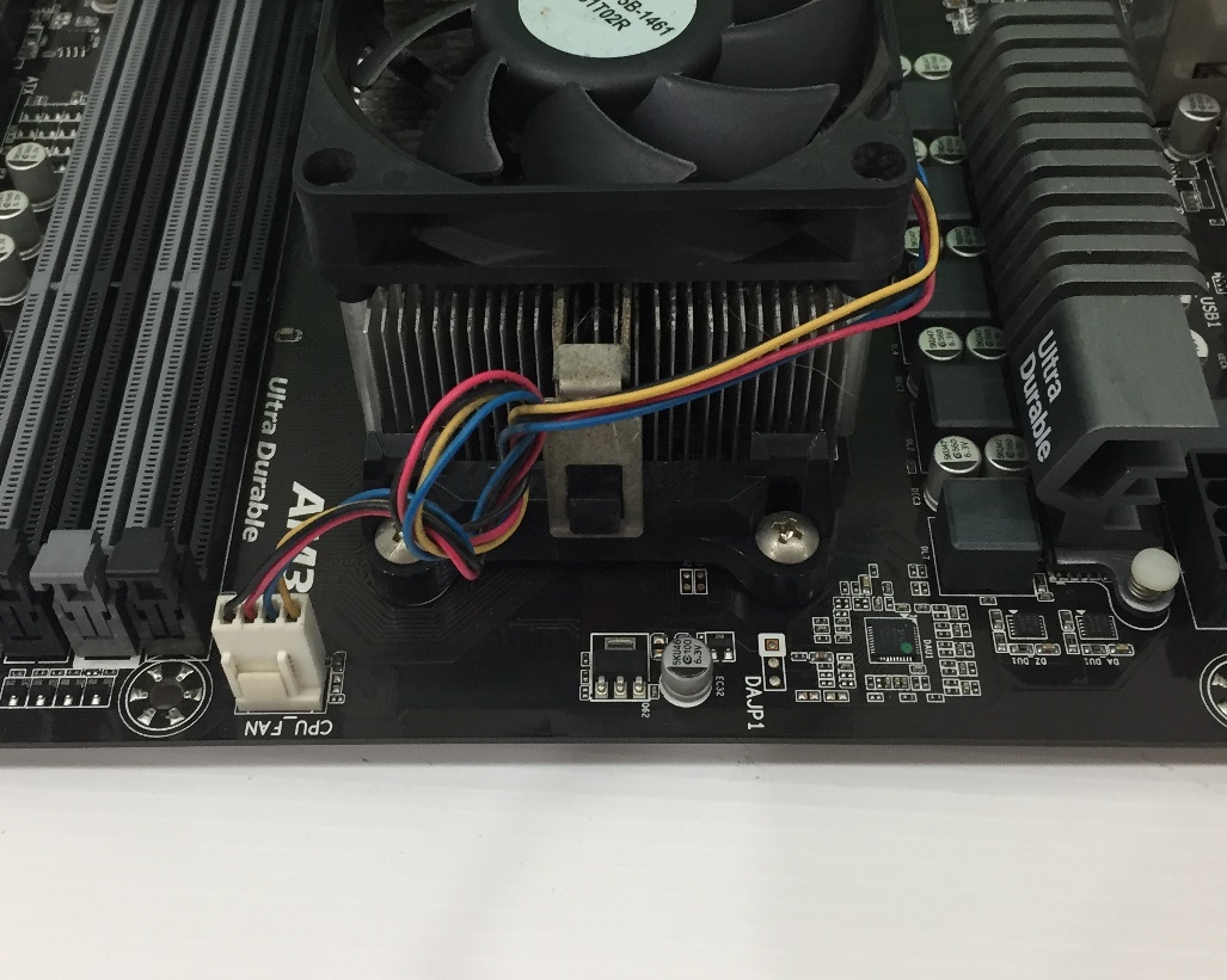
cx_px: 573
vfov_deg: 33.1
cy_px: 319
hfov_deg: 41.1
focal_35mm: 45
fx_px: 1634
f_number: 2.2
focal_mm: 4.15
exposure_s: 1/33
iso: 100
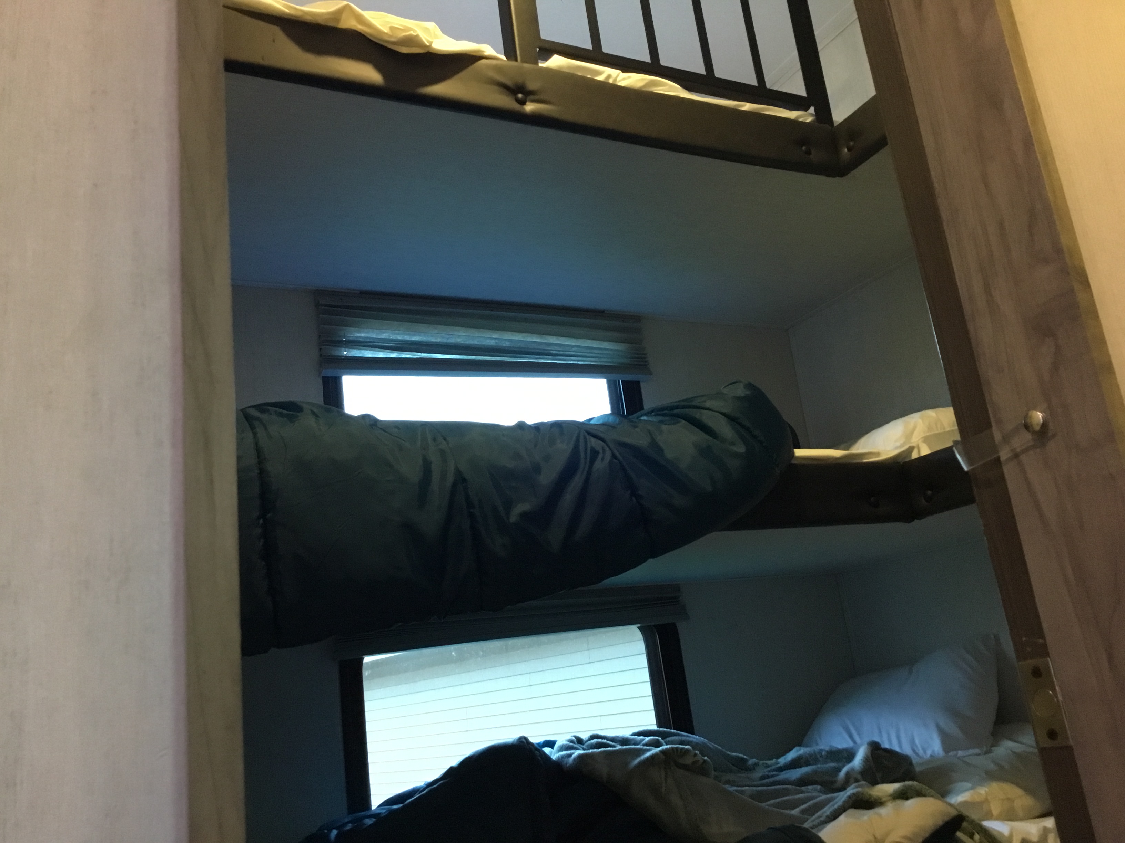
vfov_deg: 45.4
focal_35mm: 31
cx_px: 562
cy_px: 422
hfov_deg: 58.4
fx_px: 1007
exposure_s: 1/24
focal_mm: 3.3
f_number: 2.4
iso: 200
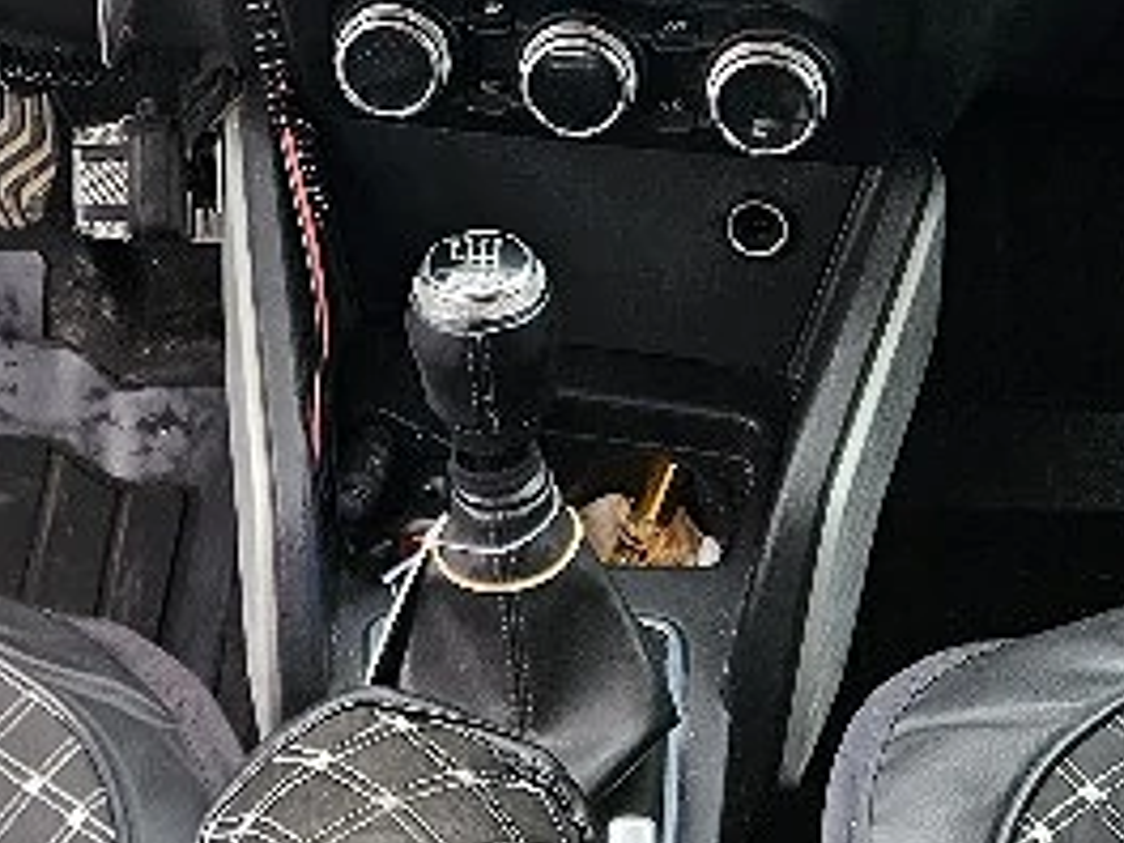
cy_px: -251
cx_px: 349
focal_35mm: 87
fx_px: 2825
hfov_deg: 22.4
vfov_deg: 16.1
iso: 160
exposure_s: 1/182
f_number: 1.8
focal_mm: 5.4
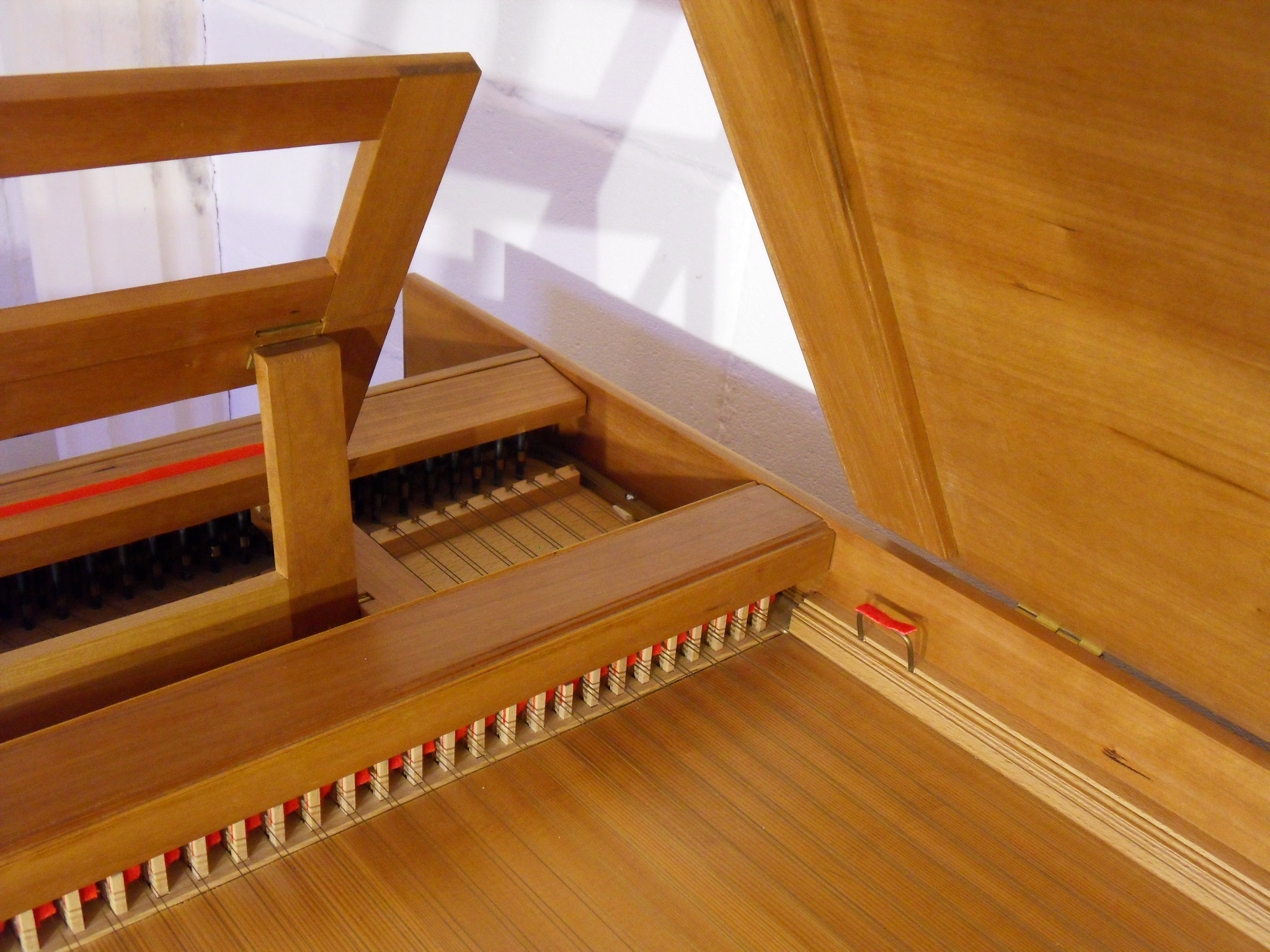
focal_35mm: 36
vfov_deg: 39.7
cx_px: 635
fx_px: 1321
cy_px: 476
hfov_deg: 51.4
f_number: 3.9
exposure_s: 1/30
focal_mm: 6.3
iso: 400
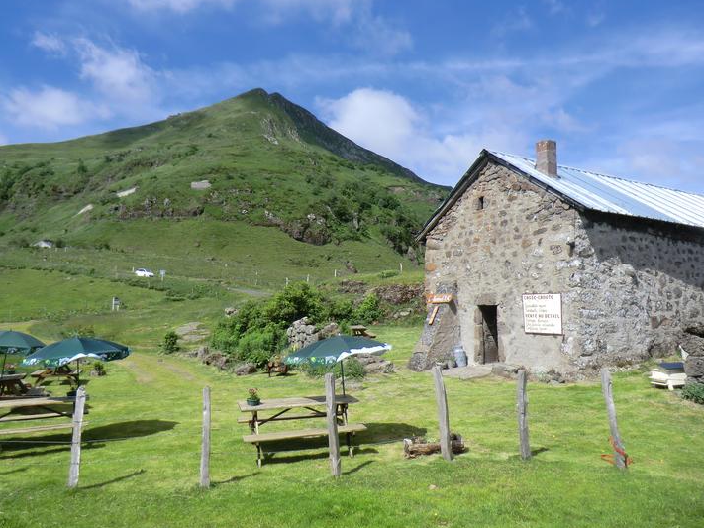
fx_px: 549
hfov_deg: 65.3
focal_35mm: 27
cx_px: 332
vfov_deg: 51.3
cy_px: 242
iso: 64
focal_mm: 4.3
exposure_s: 1/800
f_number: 3.2
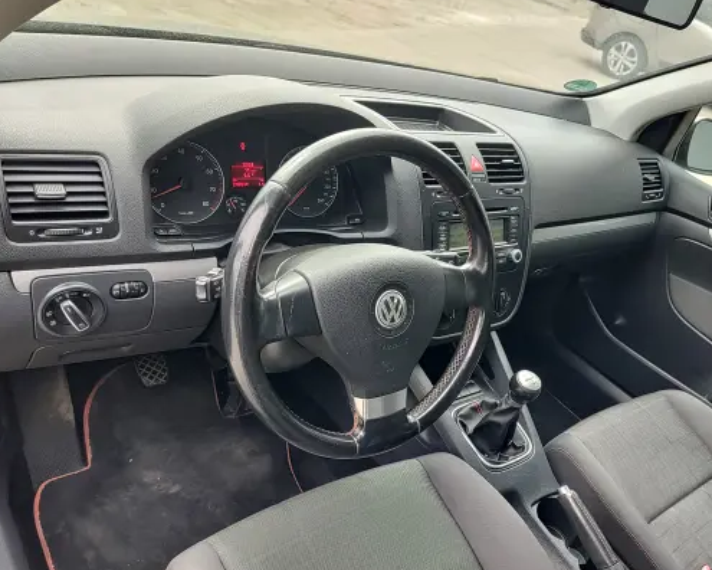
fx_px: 611
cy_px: 332
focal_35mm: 29
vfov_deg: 49.8
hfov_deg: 60.0
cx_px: 426
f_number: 1.8
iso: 100
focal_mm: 5.56
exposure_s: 1/284
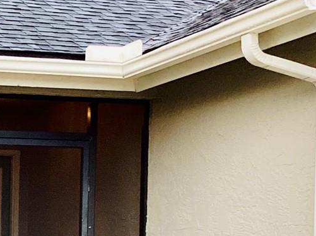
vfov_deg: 14.4
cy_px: 299
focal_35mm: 99
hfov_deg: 17.5
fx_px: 903
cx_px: -179
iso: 100
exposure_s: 1/100
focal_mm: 3.3
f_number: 2.4
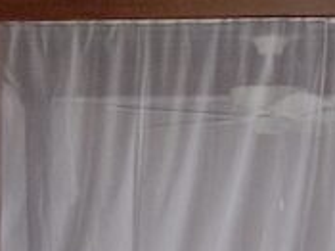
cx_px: 92
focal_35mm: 214
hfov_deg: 9.2
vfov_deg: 6.6
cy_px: 582
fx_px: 2070
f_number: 8
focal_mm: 35
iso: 3200
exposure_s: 1/500
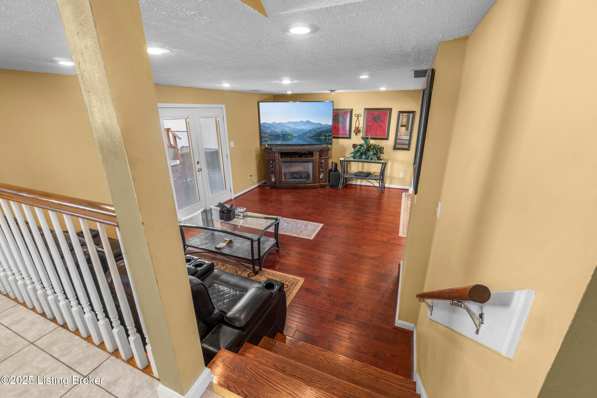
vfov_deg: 77.3
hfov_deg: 100.4
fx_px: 249
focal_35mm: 15
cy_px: 199
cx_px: 298
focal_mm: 10
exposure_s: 1/2.5
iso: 400
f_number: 8
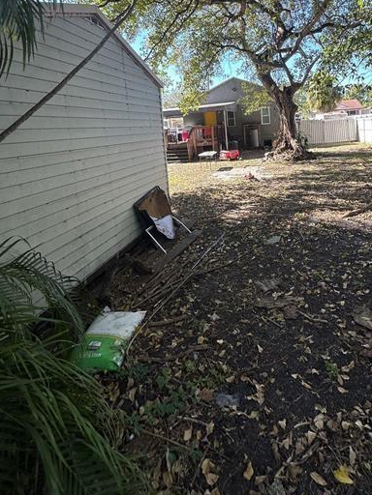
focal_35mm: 21
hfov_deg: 62.8
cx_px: 226
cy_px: 151
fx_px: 301
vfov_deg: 75.6
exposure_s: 1/217
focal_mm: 2.22
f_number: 2.2
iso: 40
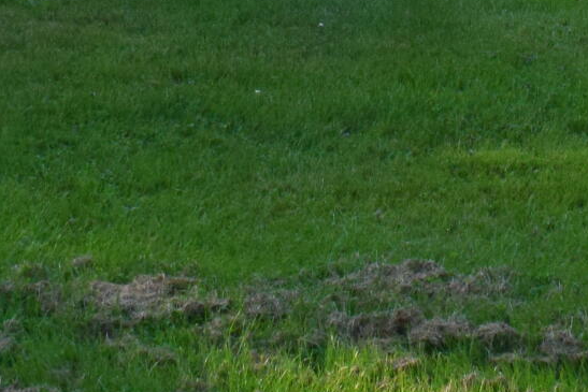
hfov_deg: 13.6
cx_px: 613
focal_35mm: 148
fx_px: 2418
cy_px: -583
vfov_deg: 8.4
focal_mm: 18
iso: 400
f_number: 10
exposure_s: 1/320
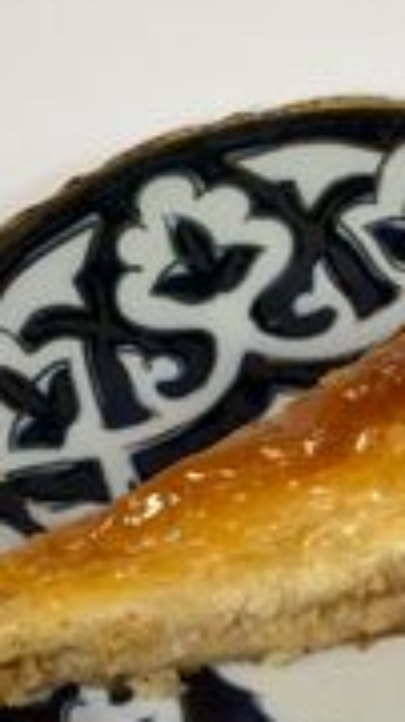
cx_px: 373
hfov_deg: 9.7
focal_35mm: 124
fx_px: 2372
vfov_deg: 17.3
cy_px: 379
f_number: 1.78
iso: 50
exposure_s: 1/100
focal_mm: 6.76
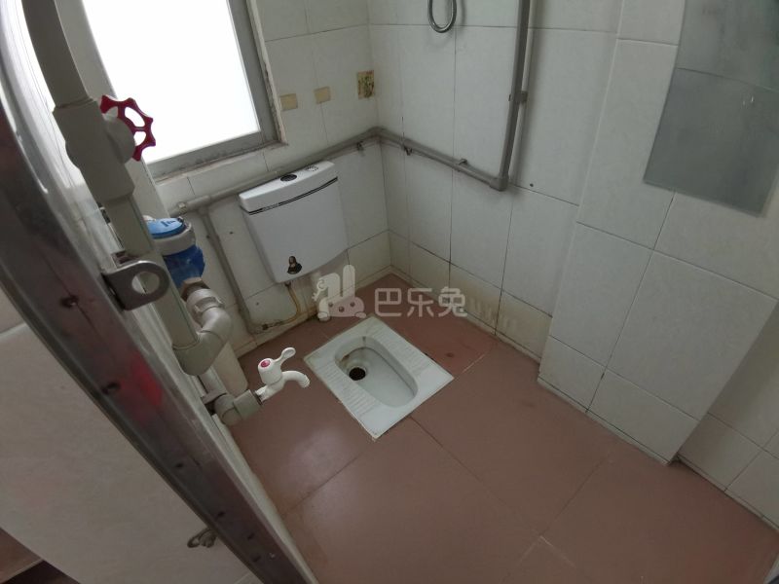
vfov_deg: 74.7
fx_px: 383
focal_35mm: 17
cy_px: 292
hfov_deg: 91.0
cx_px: 390
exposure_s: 1/33.3
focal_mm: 2.26
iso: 320
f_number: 2.2
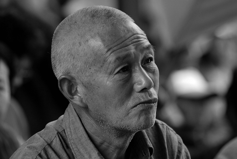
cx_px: 118
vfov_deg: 4.4
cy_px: 80
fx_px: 2076
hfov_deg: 6.5
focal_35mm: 315
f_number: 5
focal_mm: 210
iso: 200
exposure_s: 1/100
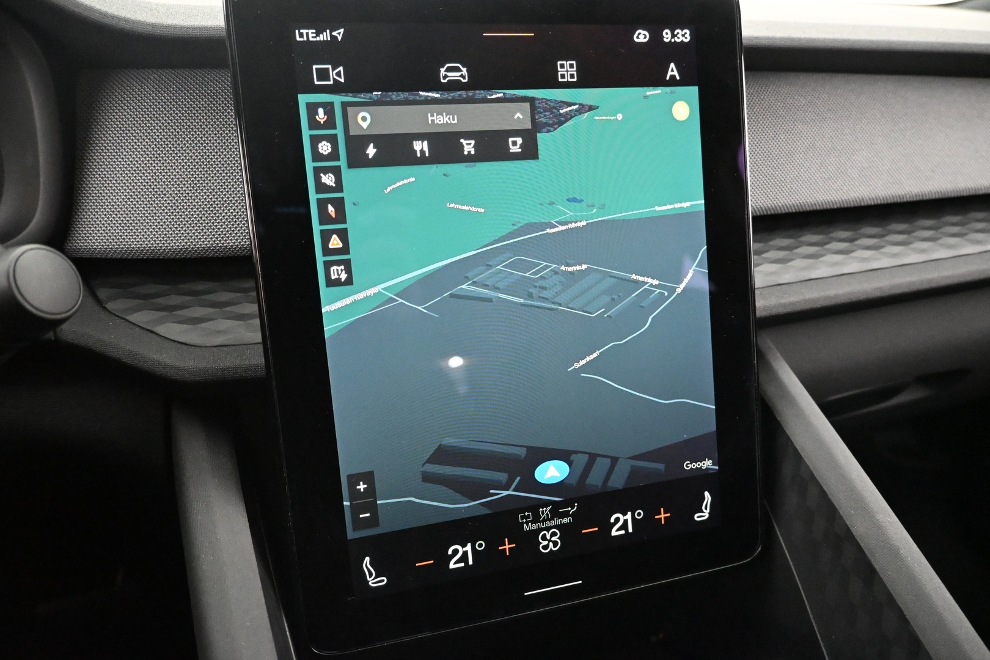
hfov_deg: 73.7
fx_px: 660
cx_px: 495
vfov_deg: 53.1
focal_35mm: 24
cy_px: 330
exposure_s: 1/30
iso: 9000
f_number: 4
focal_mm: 16
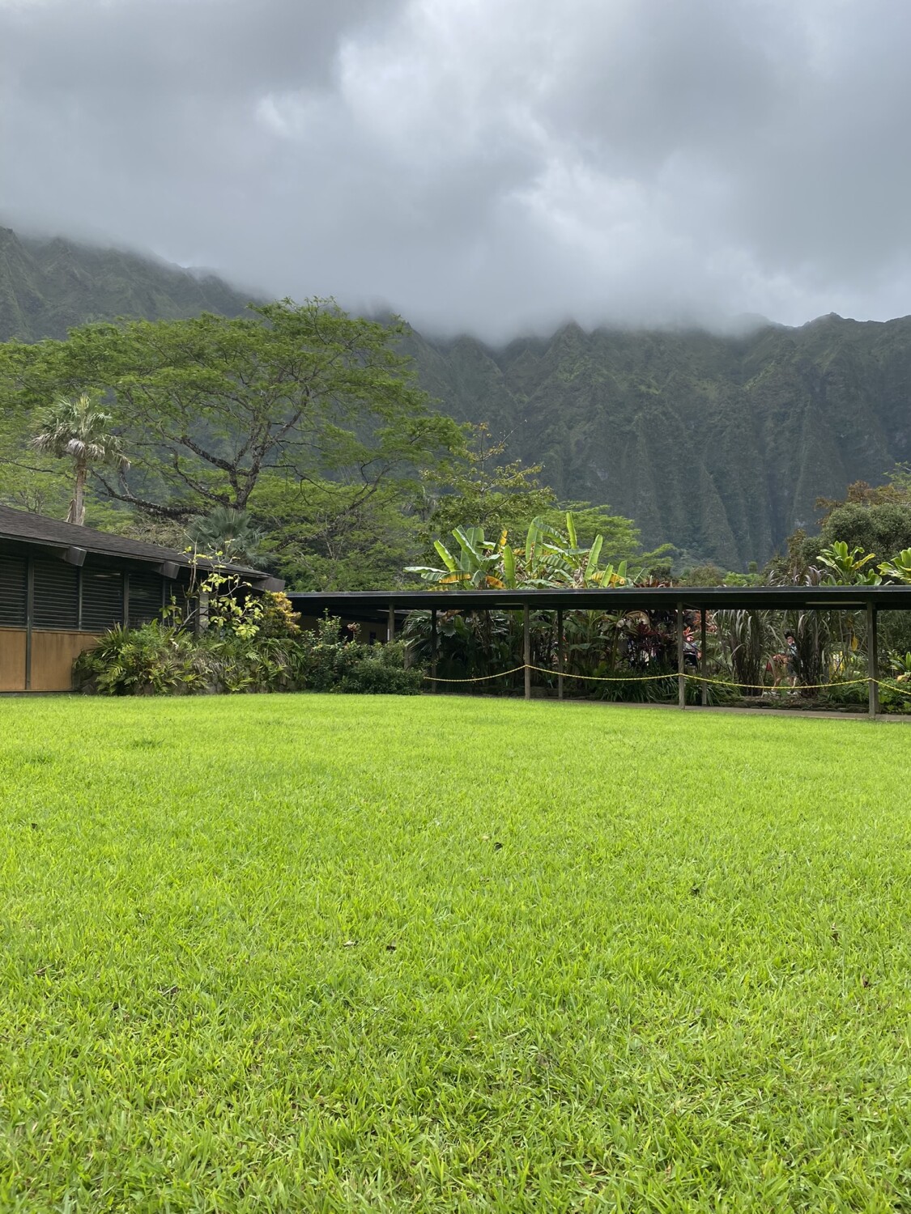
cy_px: 607
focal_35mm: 26
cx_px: 456
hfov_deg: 53.1
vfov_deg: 67.3
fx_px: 912
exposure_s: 1/2625
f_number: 1.8
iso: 32
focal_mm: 4.25
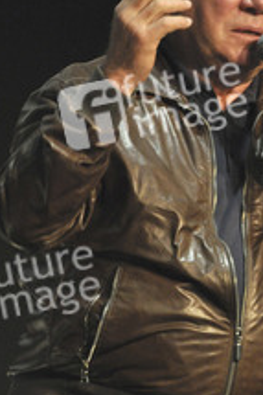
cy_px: 198
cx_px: 206
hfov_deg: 1.6
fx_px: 9186
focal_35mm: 837
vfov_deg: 2.5
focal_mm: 300
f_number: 5.6
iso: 2500
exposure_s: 1/60
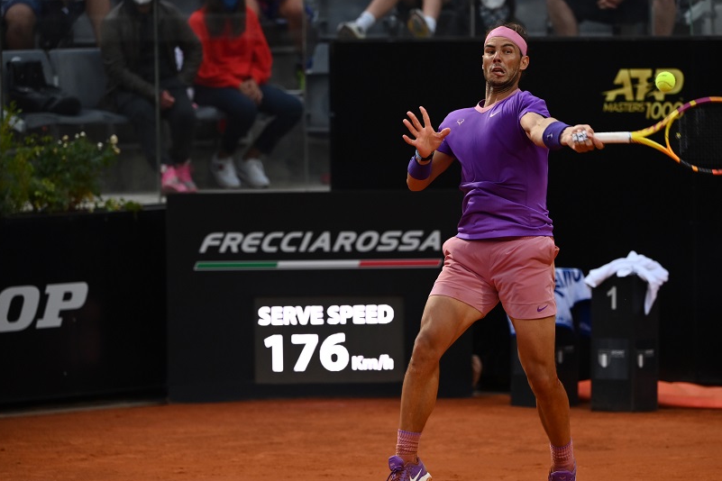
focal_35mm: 287
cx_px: 425
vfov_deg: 4.8
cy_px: 275
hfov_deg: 7.2
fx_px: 5755
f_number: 4
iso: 1250
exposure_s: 1/1600
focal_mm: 230
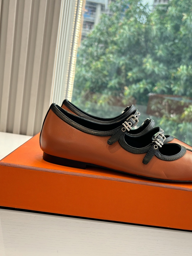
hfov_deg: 37.4
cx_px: 125
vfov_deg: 48.9
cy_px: 136
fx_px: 281
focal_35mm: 38
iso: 80
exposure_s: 1/121
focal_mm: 5.96
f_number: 1.6
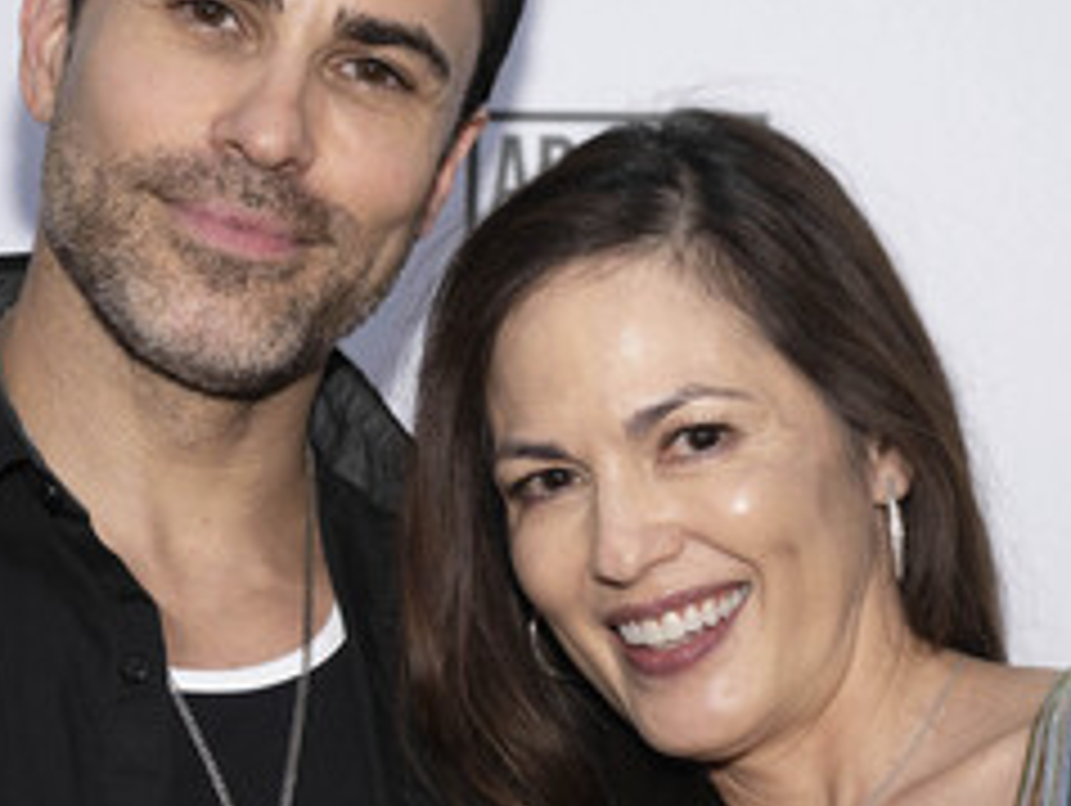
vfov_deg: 9.3
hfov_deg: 12.3
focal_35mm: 160
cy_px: 329
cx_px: 412
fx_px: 4955
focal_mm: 88
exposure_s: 1/200
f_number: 5.6
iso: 800
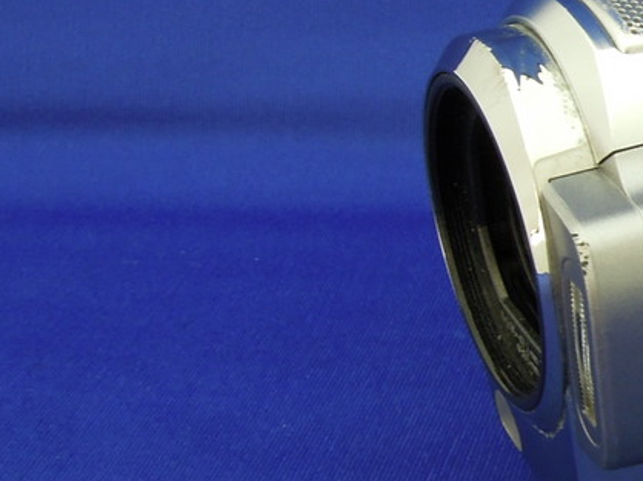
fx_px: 1652
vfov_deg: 16.6
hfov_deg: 19.7
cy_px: 211
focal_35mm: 89
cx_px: 898
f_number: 7.5
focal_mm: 5.5
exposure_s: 1/3
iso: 160
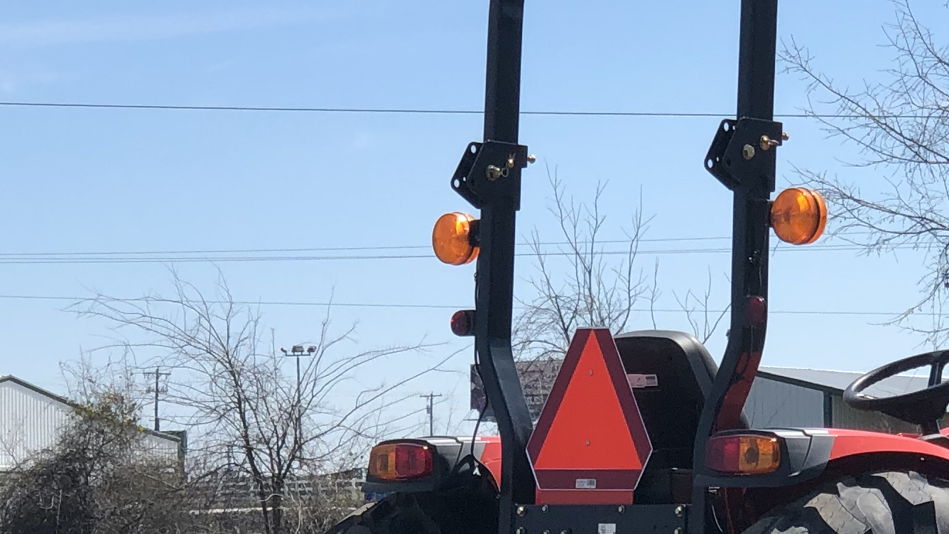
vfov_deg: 7.1
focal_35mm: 171
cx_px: 704
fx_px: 4302
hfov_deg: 12.6
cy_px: 506
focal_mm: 6
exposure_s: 1/1130
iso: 16
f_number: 2.4
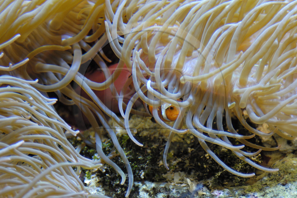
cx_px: 148
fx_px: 866
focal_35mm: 105
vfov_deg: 13.0
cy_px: 99
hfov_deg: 19.5
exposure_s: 1/60
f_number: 2.8
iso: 400
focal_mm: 70
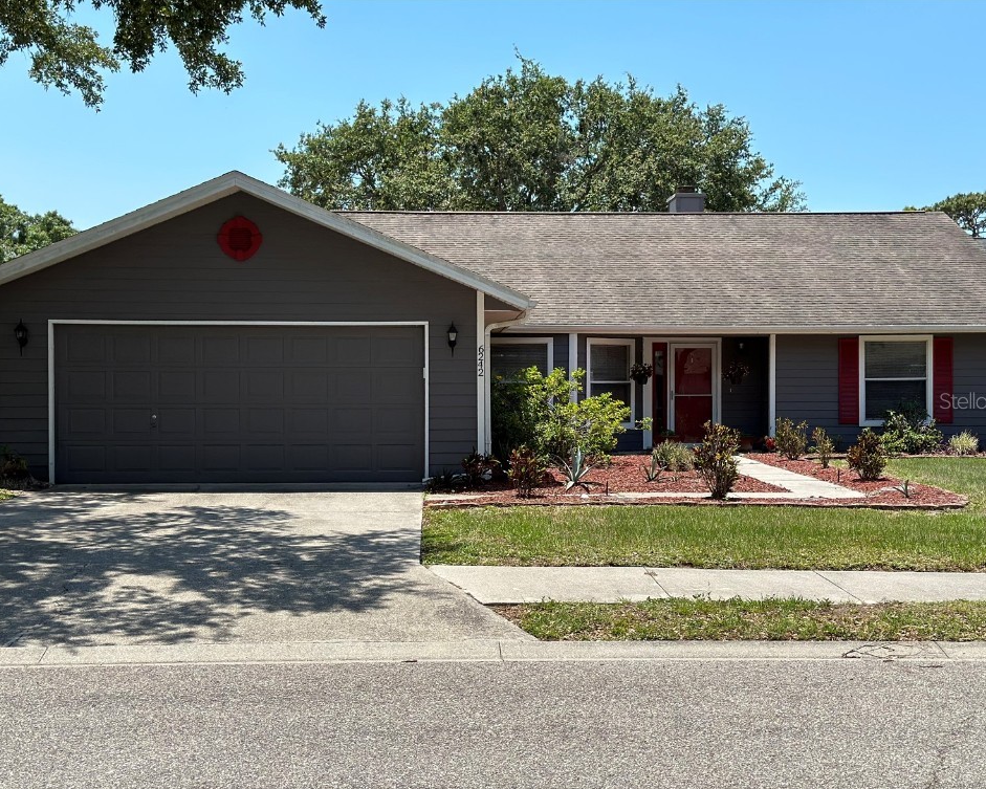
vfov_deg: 29.7
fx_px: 1488
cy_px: 400
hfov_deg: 36.7
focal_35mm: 51
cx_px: 502
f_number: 1.78
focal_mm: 6.86
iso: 100
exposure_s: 1/5263
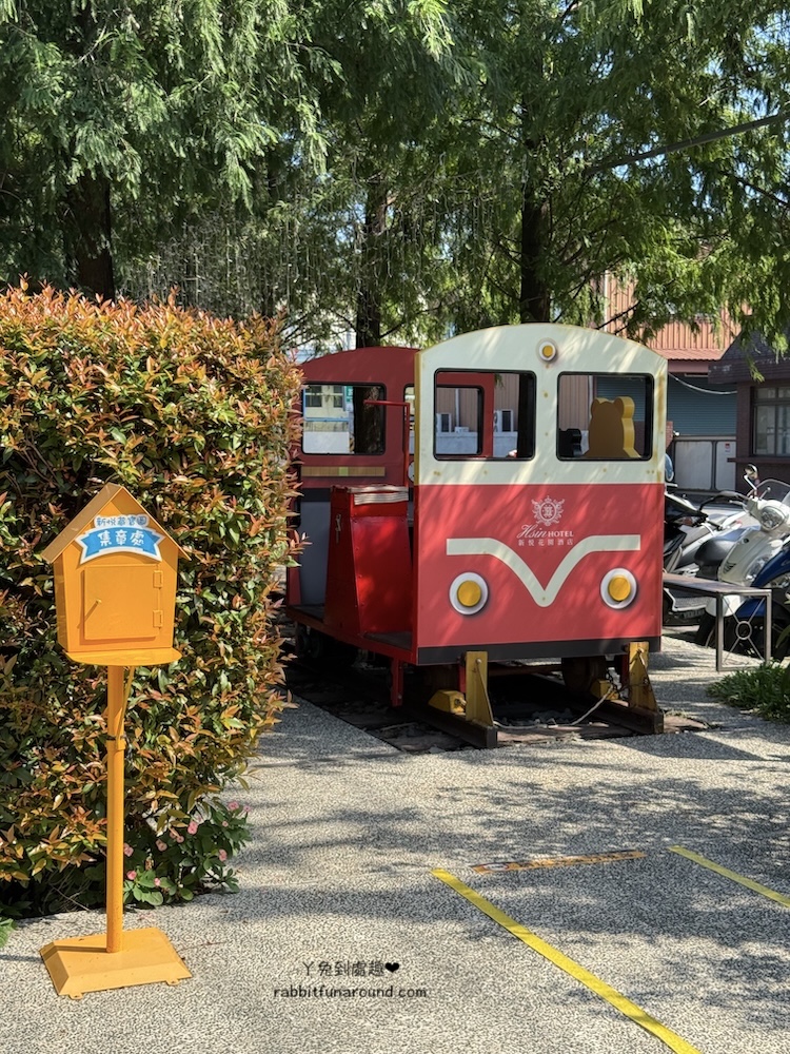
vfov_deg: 39.7
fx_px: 1461
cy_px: 527
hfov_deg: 30.3
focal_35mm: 48
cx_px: 395
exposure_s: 1/1285
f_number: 1.78
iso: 80
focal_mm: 6.76
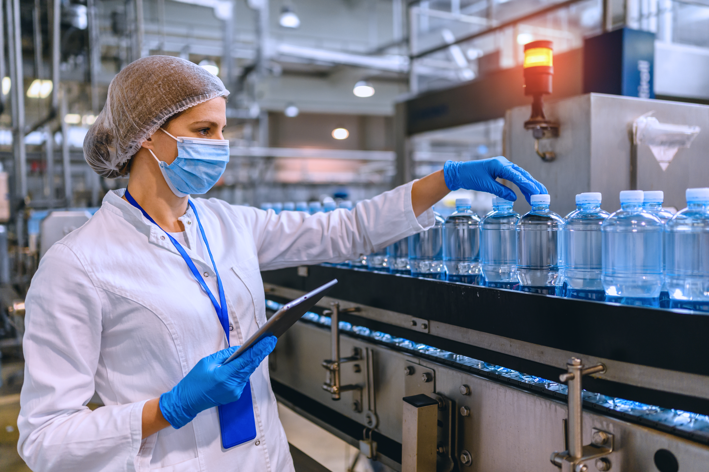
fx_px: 689
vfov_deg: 37.8
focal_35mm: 35
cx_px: 354
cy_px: 236
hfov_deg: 54.5
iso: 800
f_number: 1.8
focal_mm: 35
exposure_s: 1/250
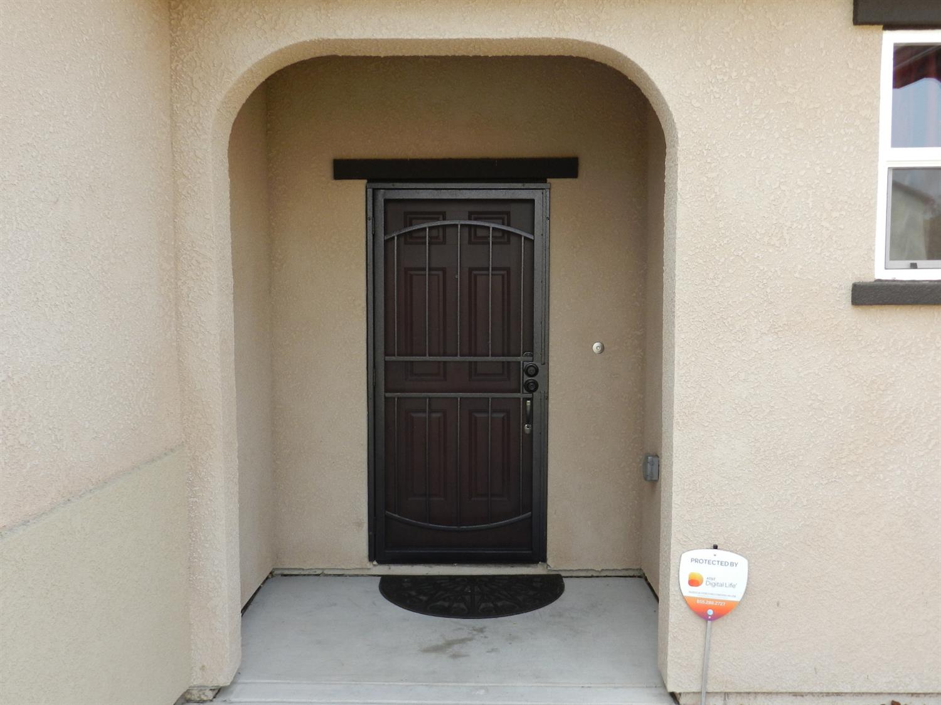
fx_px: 870
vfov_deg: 44.1
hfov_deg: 56.8
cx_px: 470
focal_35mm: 32
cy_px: 352
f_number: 3.7
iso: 160
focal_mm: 5.6
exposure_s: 1/250
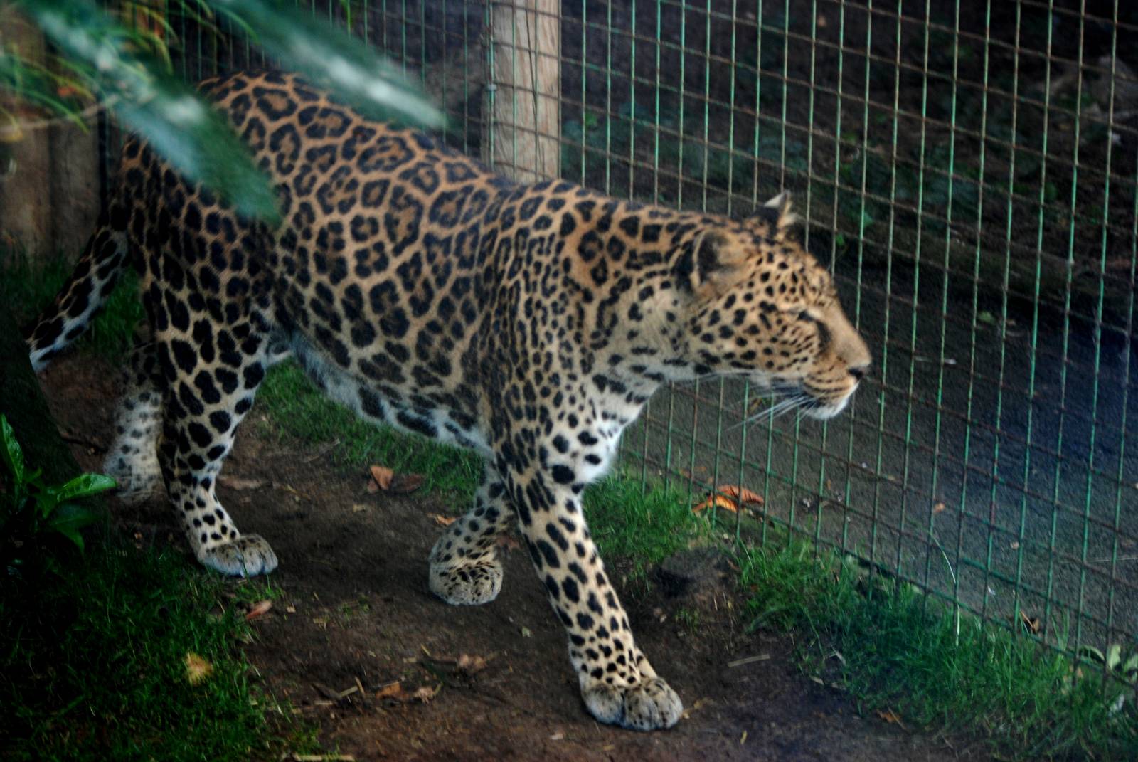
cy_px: 381
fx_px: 3323
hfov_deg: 19.4
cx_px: 569
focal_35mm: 105
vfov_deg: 13.1
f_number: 4
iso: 400
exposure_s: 1/80
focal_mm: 70
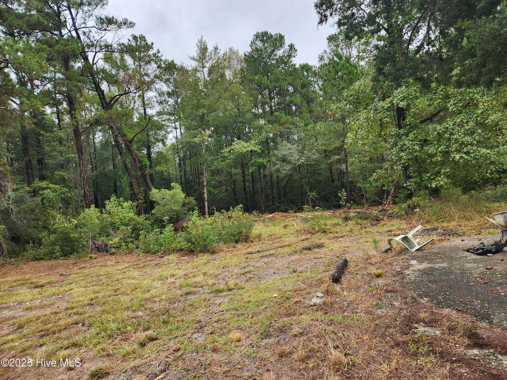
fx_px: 337
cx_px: 254
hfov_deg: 73.9
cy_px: 190
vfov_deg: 58.9
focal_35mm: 23
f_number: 1.8
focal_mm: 5.4
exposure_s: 1/180
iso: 20
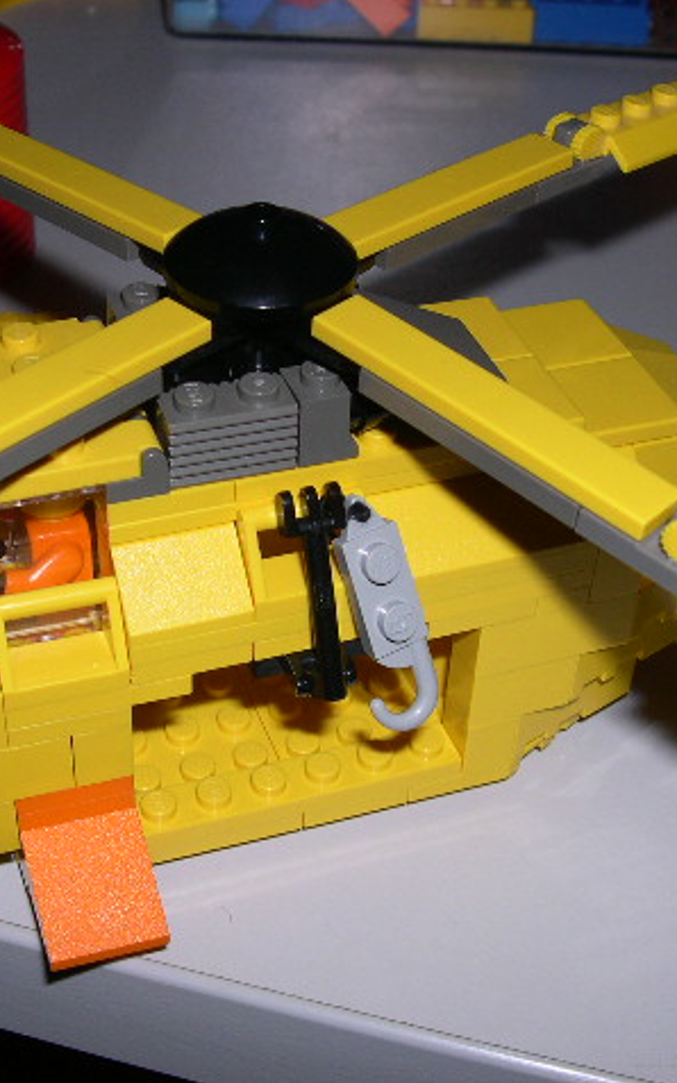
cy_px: 543
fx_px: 1595
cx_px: 257
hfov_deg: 23.9
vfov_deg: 37.5
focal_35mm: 54
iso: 100
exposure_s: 1/60
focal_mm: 8
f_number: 7.6
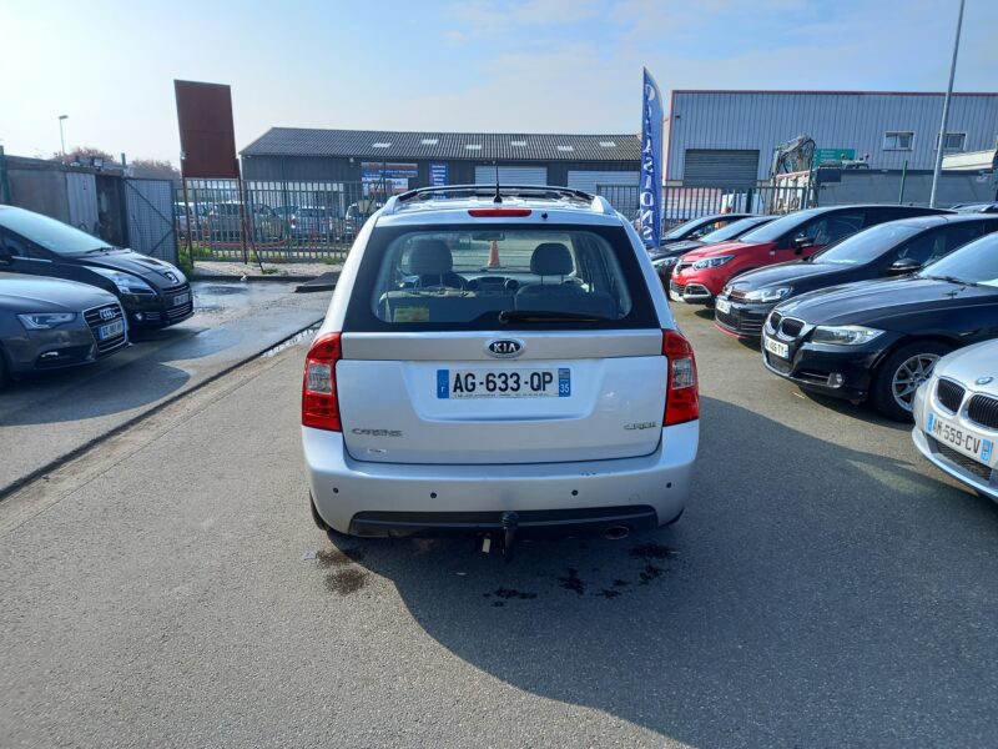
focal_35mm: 25
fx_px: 721
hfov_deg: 69.4
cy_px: 374
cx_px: 499
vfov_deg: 54.9
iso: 25
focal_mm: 4.6
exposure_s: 1/343
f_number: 2
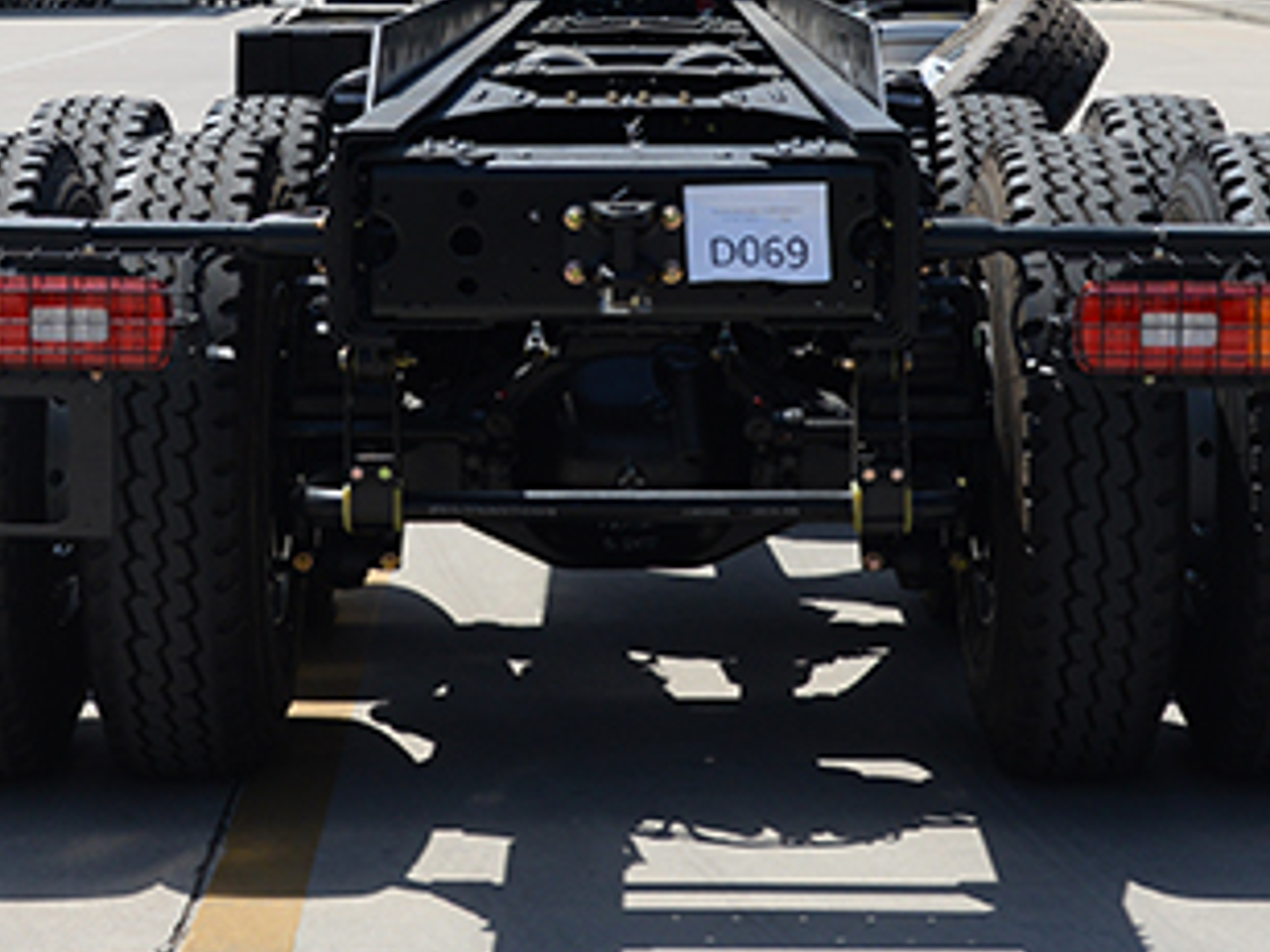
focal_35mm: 95
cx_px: 631
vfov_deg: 15.3
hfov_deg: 20.7
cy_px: 35
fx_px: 3485
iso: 500
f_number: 6.3
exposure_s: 1/1250
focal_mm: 38
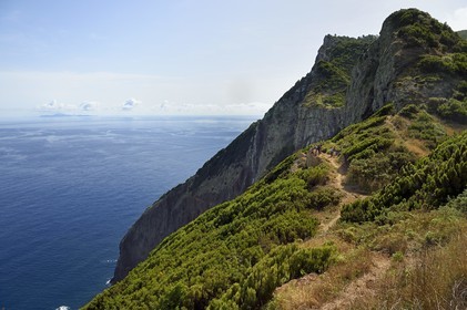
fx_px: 311
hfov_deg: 73.8
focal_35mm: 24
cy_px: 155
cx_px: 234
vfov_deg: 53.1
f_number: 9
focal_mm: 24
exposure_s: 1/500
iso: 200
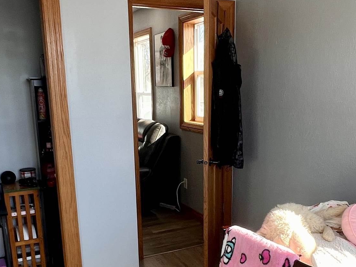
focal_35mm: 36
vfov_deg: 39.0
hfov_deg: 51.3
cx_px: 186
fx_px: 370
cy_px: 187
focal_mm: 1.57
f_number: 1.8
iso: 50
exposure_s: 1/99
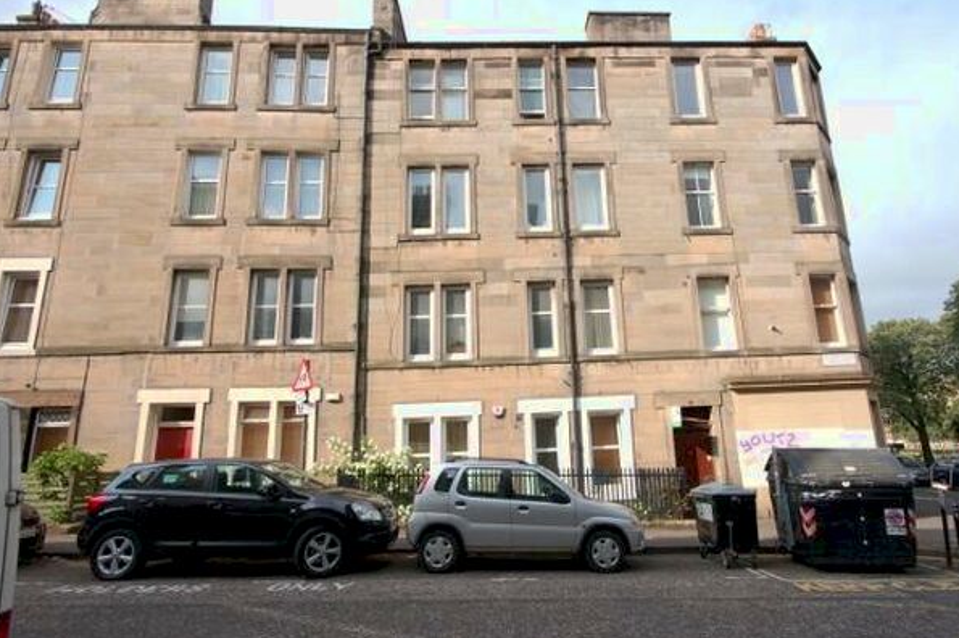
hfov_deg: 82.9
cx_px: 529
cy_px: 313
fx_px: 540
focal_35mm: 20
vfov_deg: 61.1
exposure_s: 1/500
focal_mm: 11.5
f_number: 11
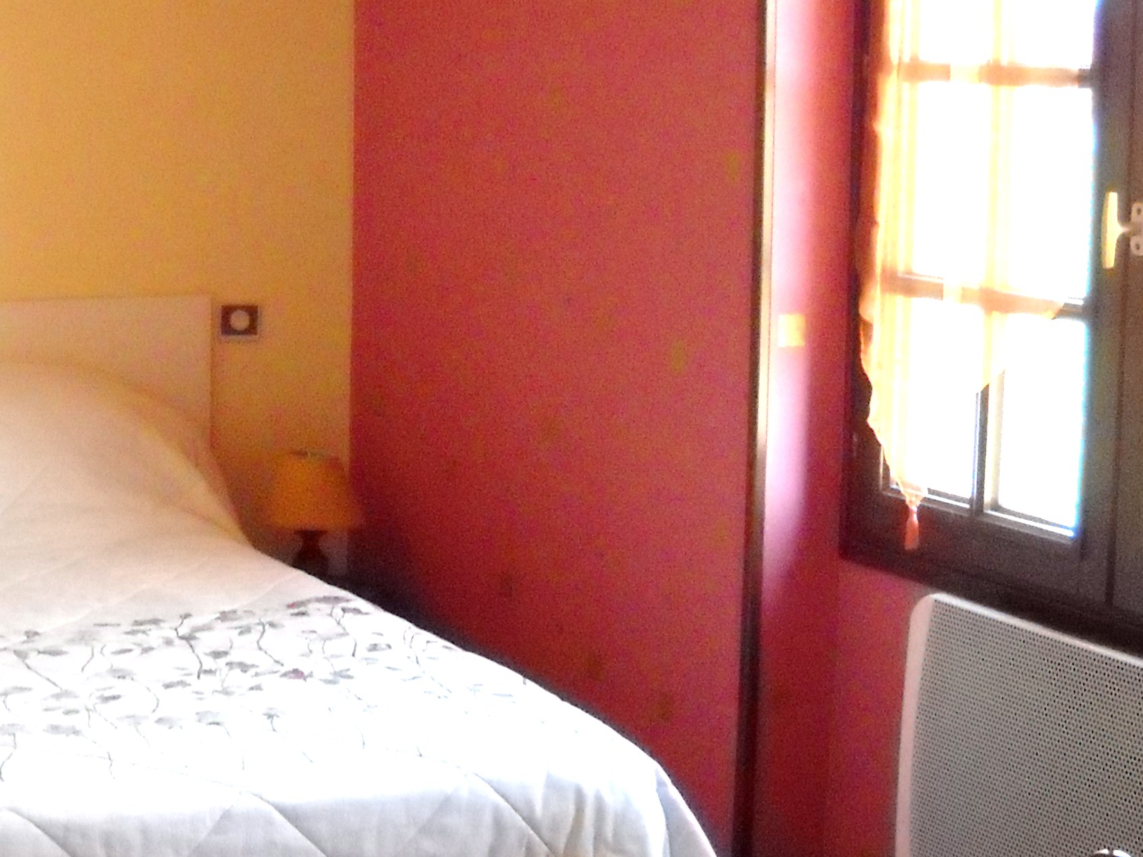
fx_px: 2675
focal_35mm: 81
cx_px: 118
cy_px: 412
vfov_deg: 18.2
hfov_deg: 23.5
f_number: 3.1
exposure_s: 1/96
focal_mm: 6.72
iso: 672
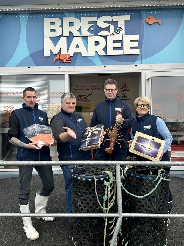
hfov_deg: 56.8
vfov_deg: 71.6
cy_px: 123
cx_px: 92
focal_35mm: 24
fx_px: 170
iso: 80
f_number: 1.78
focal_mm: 6.86
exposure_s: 1/469
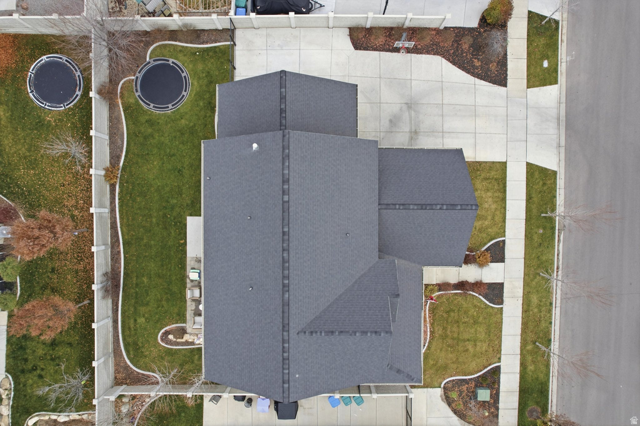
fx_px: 391
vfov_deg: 57.2
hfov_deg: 78.6
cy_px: 213
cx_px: 320
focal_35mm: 22
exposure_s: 1/1000
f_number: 2.8
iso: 130
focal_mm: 8.4
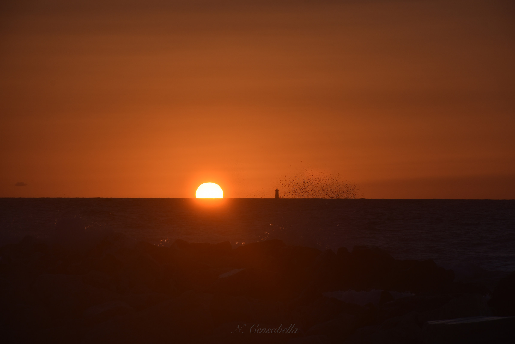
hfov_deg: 9.8
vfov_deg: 6.5
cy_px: 172
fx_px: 3004
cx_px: 258
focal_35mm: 210
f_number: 9
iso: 100
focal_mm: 140
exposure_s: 1/400
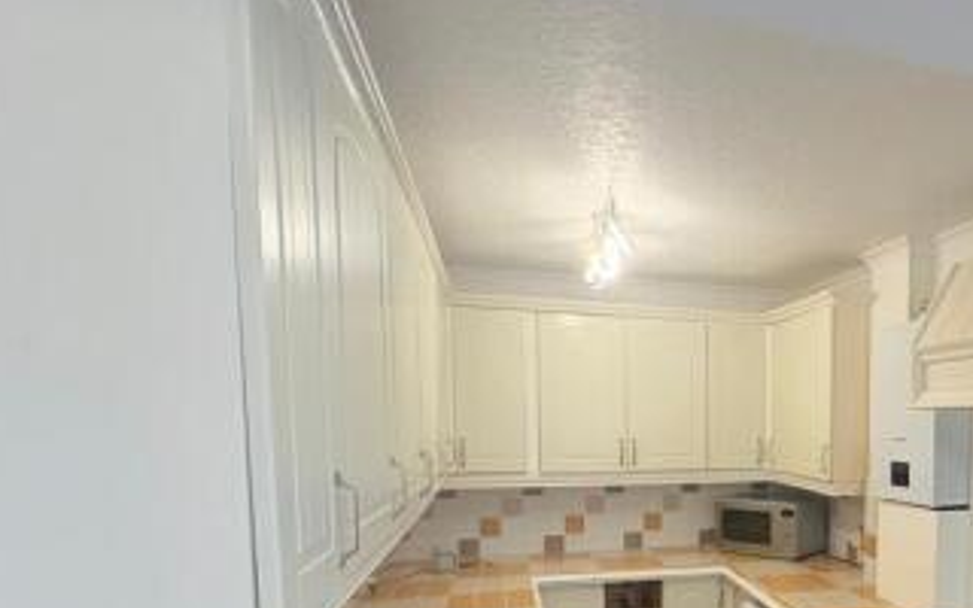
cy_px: 485
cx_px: 771
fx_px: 716
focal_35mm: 27
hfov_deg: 62.9
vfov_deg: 43.9
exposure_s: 1/100
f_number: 2.2
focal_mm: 2.22
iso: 250
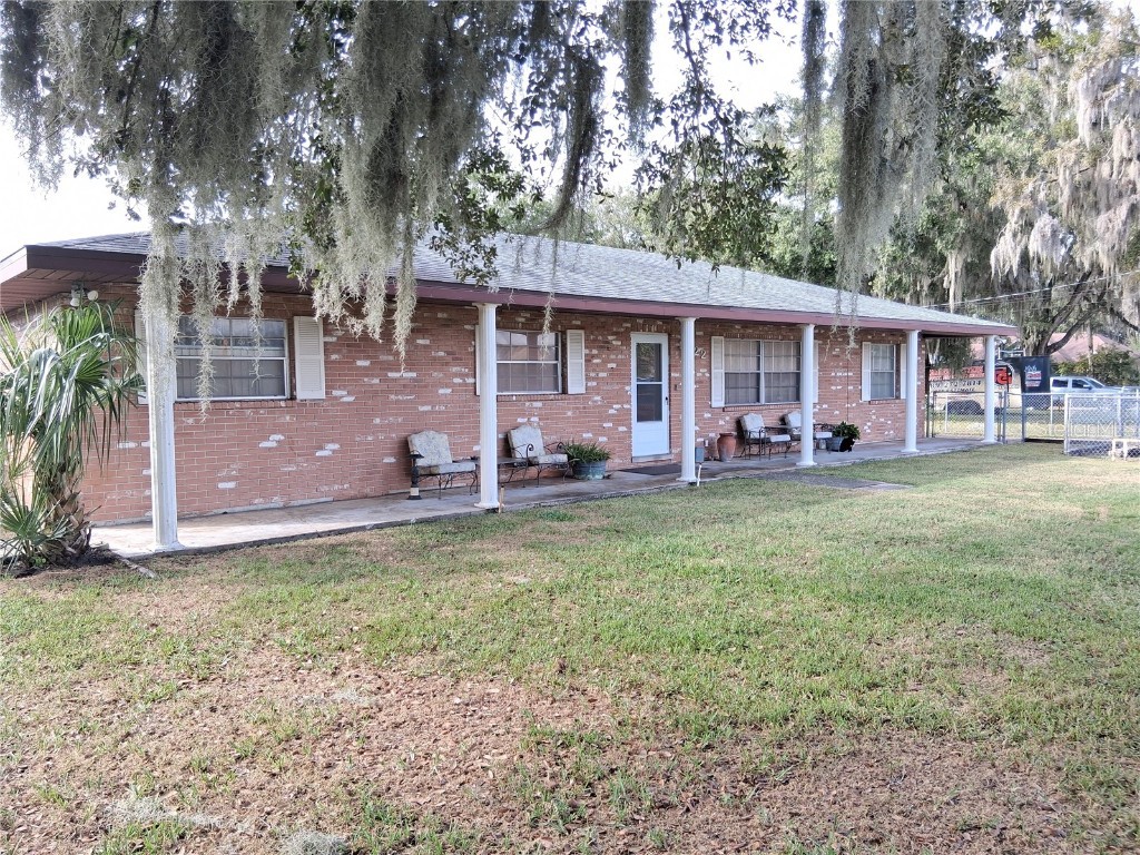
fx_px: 856
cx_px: 570
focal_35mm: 26
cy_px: 428
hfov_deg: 67.3
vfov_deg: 53.1
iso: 32
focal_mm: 3.98
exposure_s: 1/120
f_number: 1.8
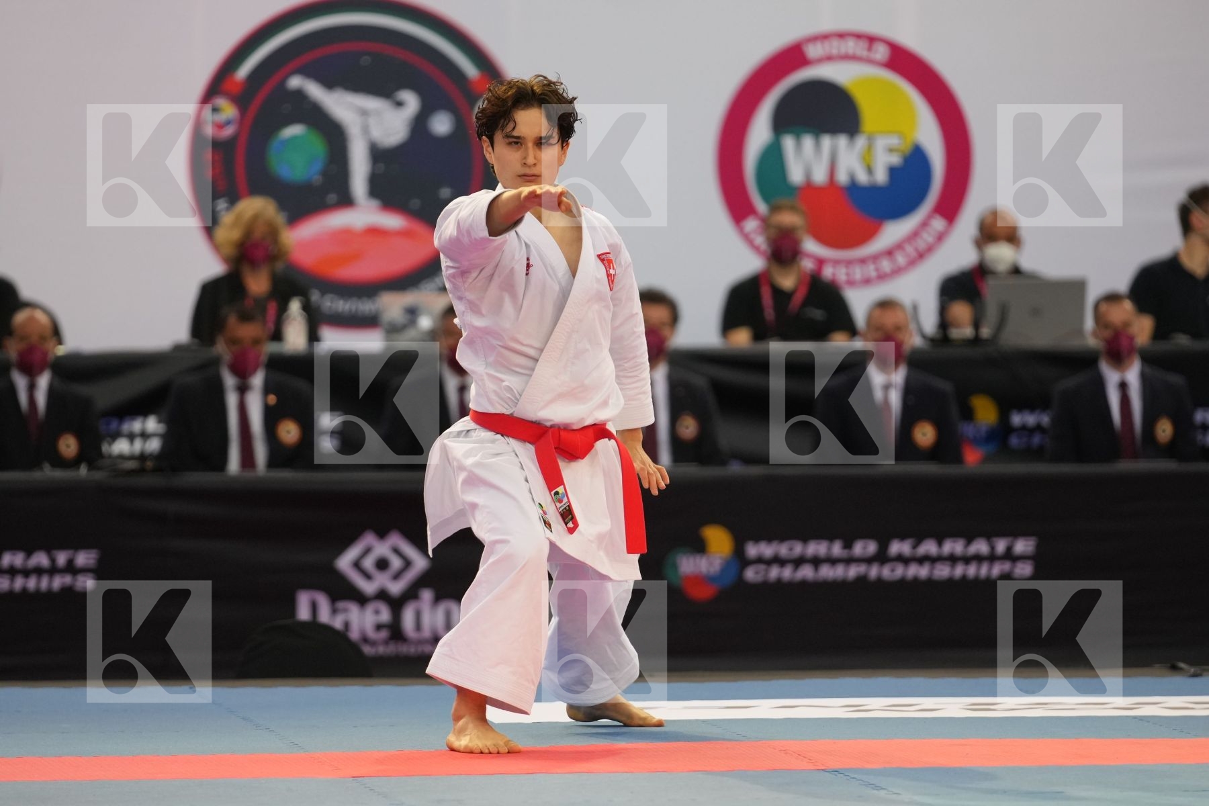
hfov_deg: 6.9
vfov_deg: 4.6
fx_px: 10074
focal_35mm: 300
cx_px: 604
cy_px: 403
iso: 1250
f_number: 2.8
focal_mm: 200
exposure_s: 1/500
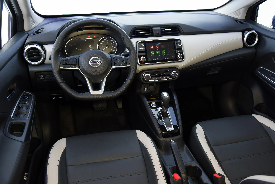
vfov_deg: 42.3
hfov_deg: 60.3
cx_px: 138
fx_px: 237
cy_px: 92
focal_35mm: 31
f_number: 5
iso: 800
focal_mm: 31
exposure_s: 1/40
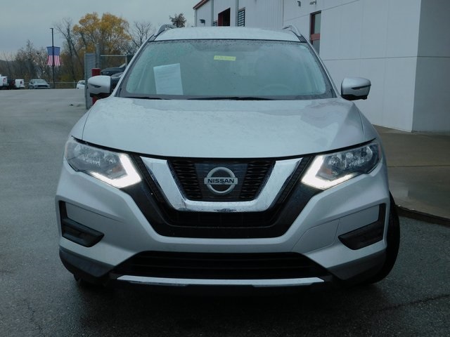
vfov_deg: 32.2
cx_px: 225
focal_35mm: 45
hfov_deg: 42.1
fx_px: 585
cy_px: 168
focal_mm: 8
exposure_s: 1/320
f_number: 3.7
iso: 125
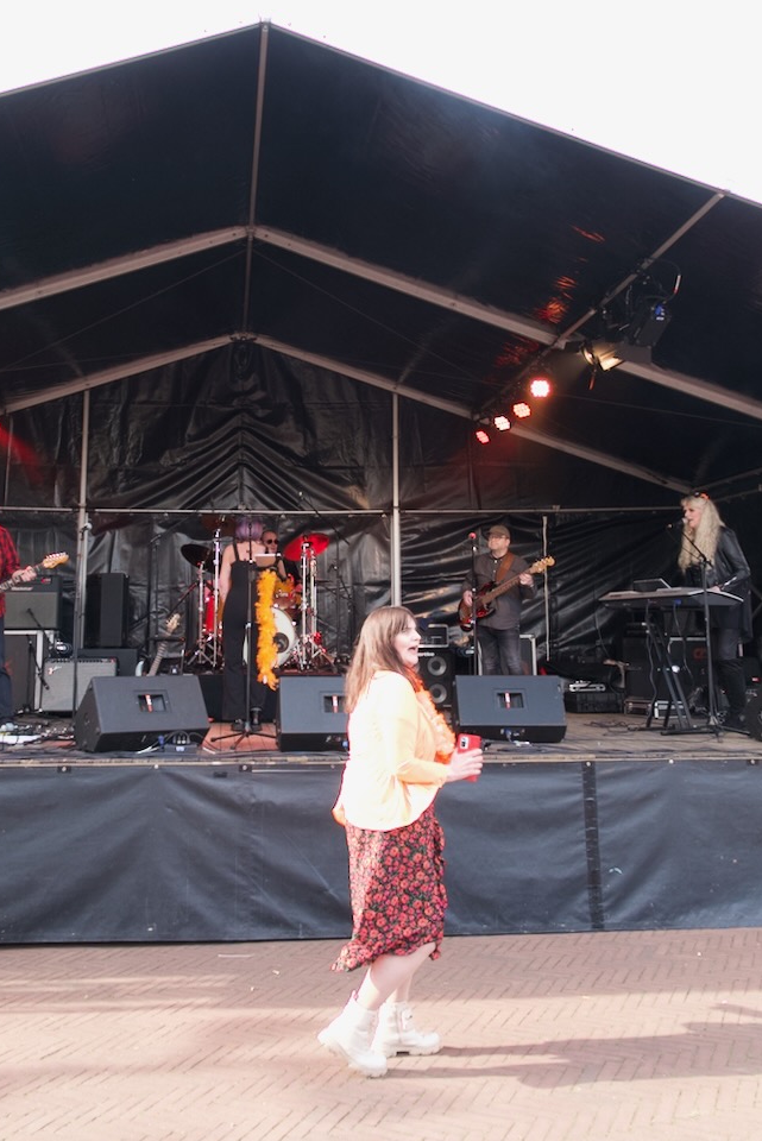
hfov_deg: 41.0
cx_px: 304
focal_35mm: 32
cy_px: 485
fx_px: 1015
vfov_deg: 58.4
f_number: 2.4
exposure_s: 1/640
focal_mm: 8.8
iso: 500
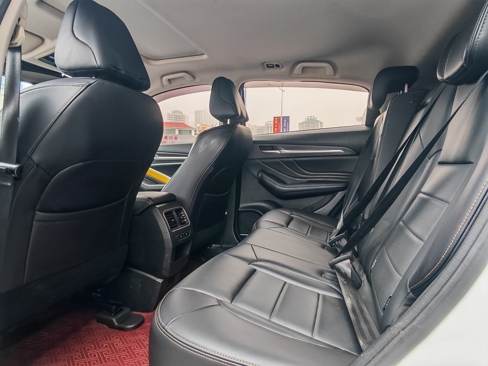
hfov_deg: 81.7
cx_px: 244
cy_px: 183
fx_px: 282
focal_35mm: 20
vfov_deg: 66.0
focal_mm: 1.82
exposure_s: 1/50
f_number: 2
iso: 80
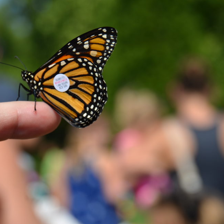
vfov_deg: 8.6
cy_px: 112
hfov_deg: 8.6
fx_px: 1484
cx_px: 74
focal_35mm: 203
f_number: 9
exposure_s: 1/320
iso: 100
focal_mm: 105
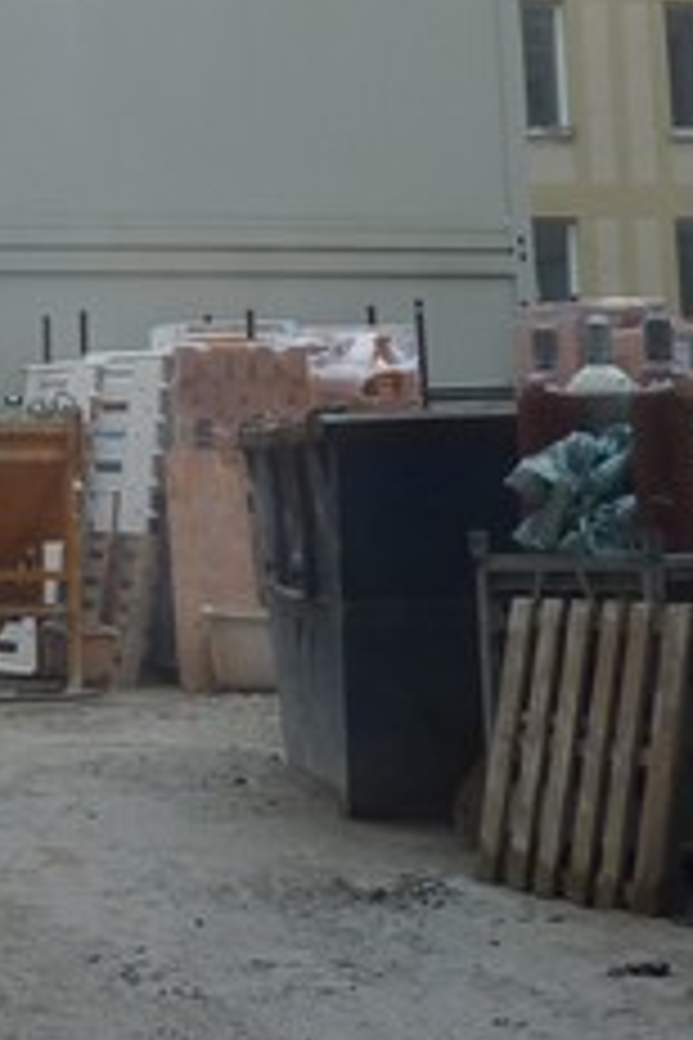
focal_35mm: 90
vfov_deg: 22.0
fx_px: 2599
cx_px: -292
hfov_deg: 14.3
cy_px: 63
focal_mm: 4.1
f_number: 3.3
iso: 80
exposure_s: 1/60
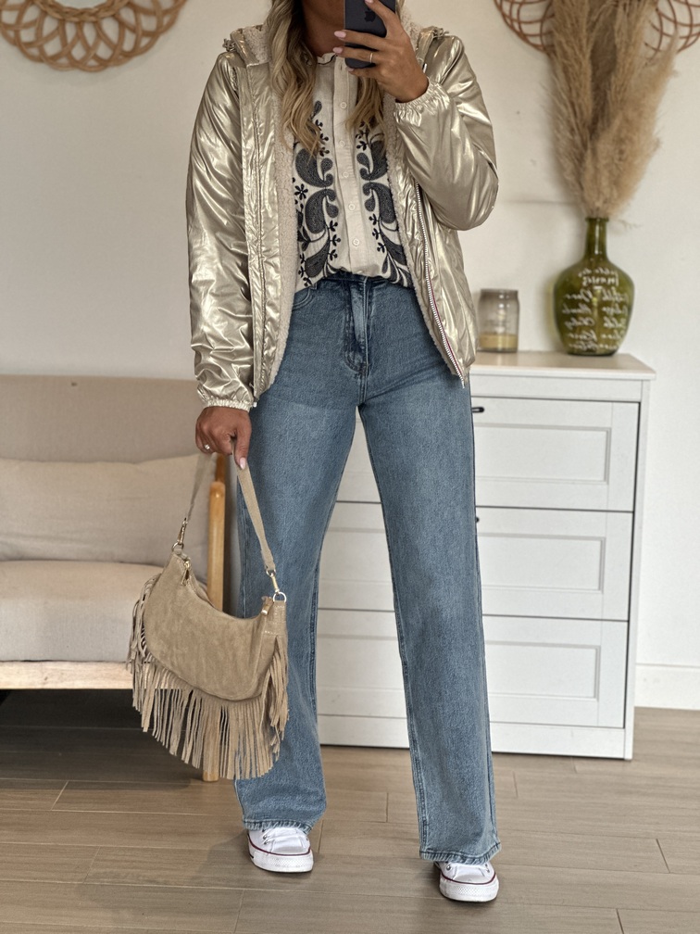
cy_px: 467
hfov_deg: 19.1
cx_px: 350
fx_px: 2076
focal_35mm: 77
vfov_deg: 25.3
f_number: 2.8
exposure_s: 1/121
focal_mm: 9
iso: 250
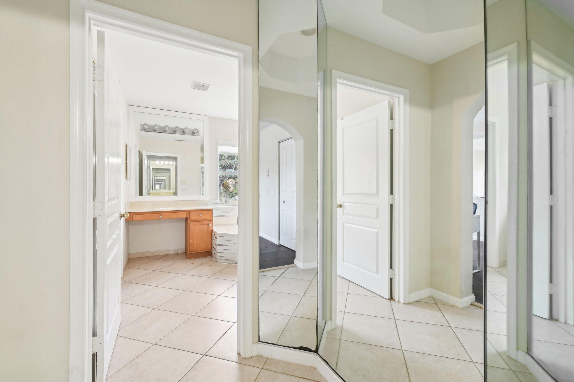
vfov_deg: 77.2
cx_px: 287
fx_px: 239
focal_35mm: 15
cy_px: 191
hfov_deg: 100.4
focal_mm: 15
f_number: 8
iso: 180
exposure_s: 1/15
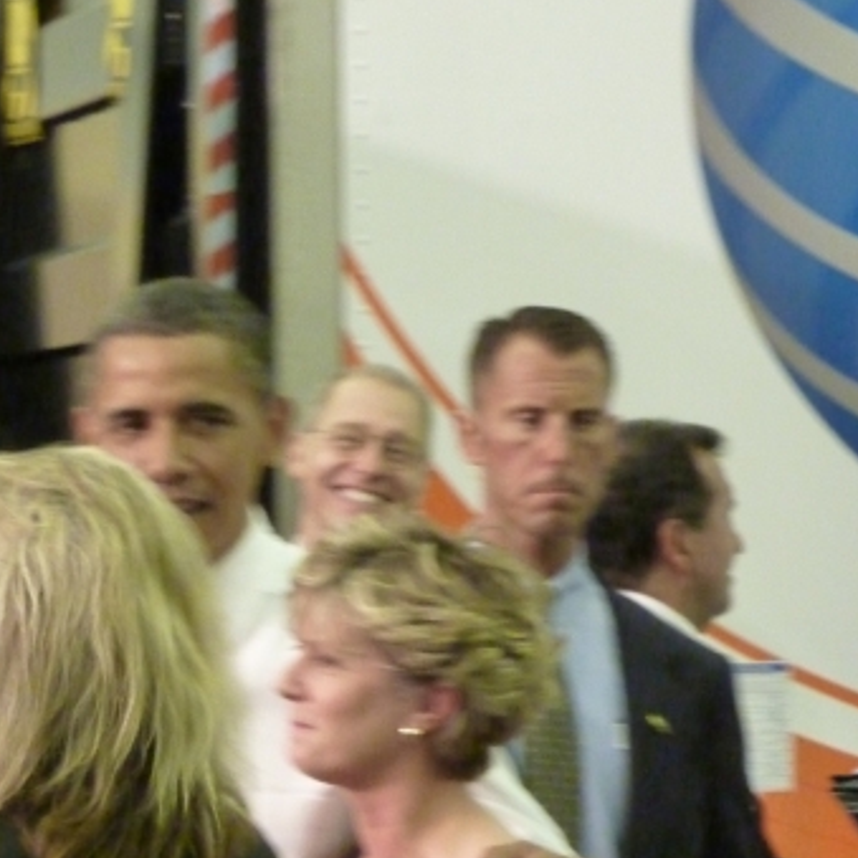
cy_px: 653
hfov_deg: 6.1
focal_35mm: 285
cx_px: 294
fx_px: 7992
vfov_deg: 6.1
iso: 1250
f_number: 4.5
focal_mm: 29.9
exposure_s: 1/40
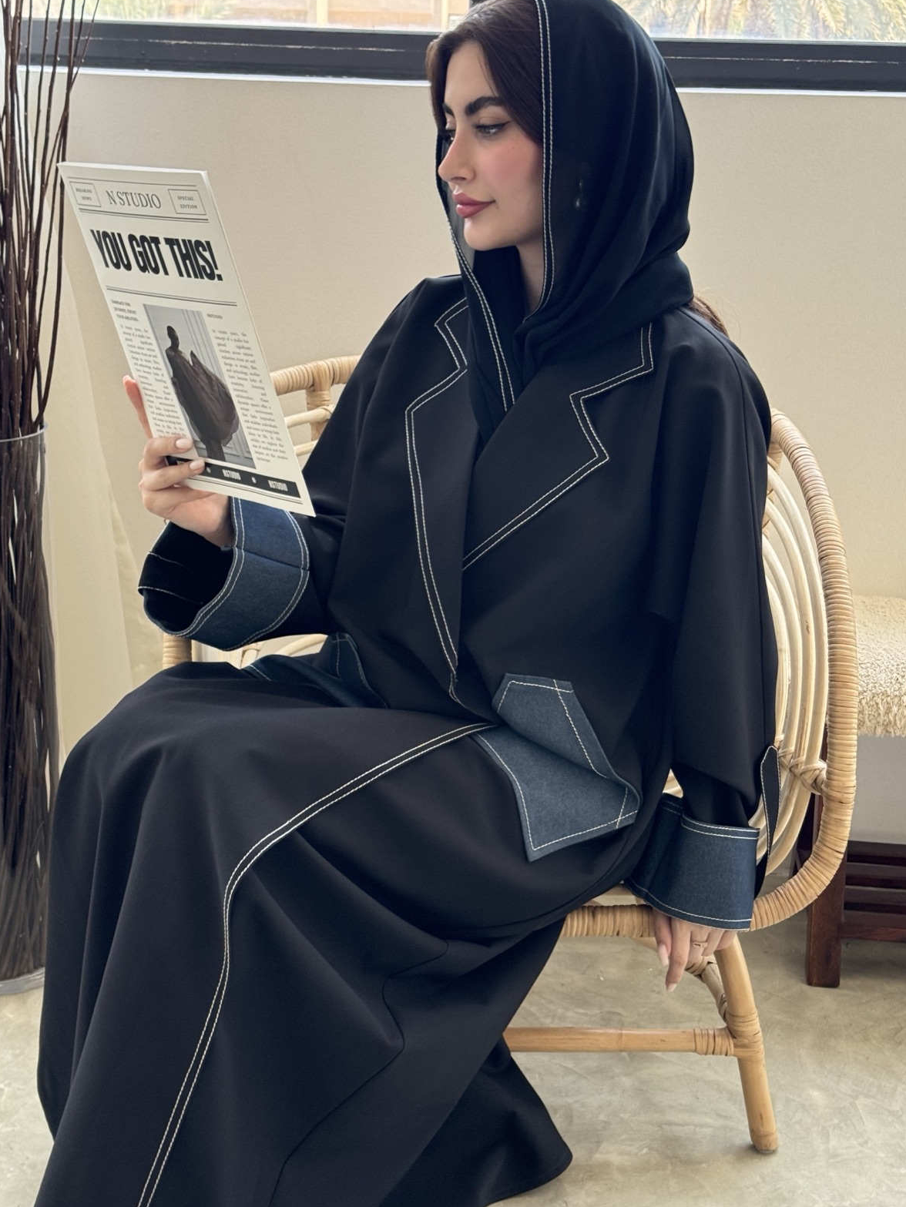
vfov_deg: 38.9
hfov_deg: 29.7
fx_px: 1709
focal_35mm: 49
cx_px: 446
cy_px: 605
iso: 100
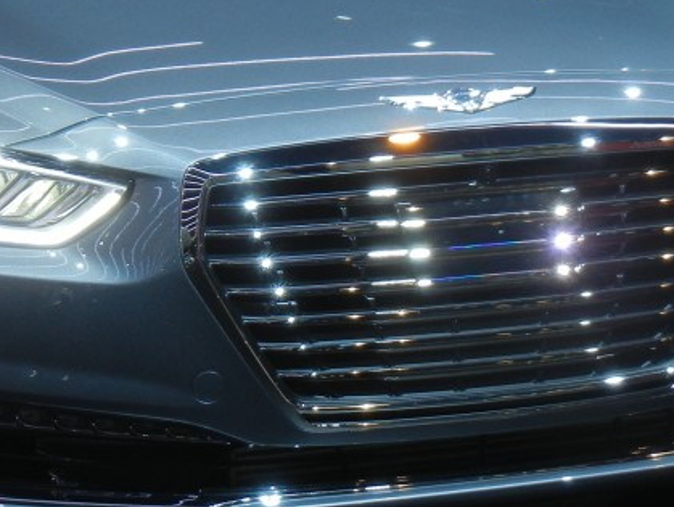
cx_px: 166
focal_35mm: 166
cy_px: 69
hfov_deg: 11.9
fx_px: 3235
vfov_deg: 8.9
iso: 160
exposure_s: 1/40.2
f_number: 4.1
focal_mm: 12.2
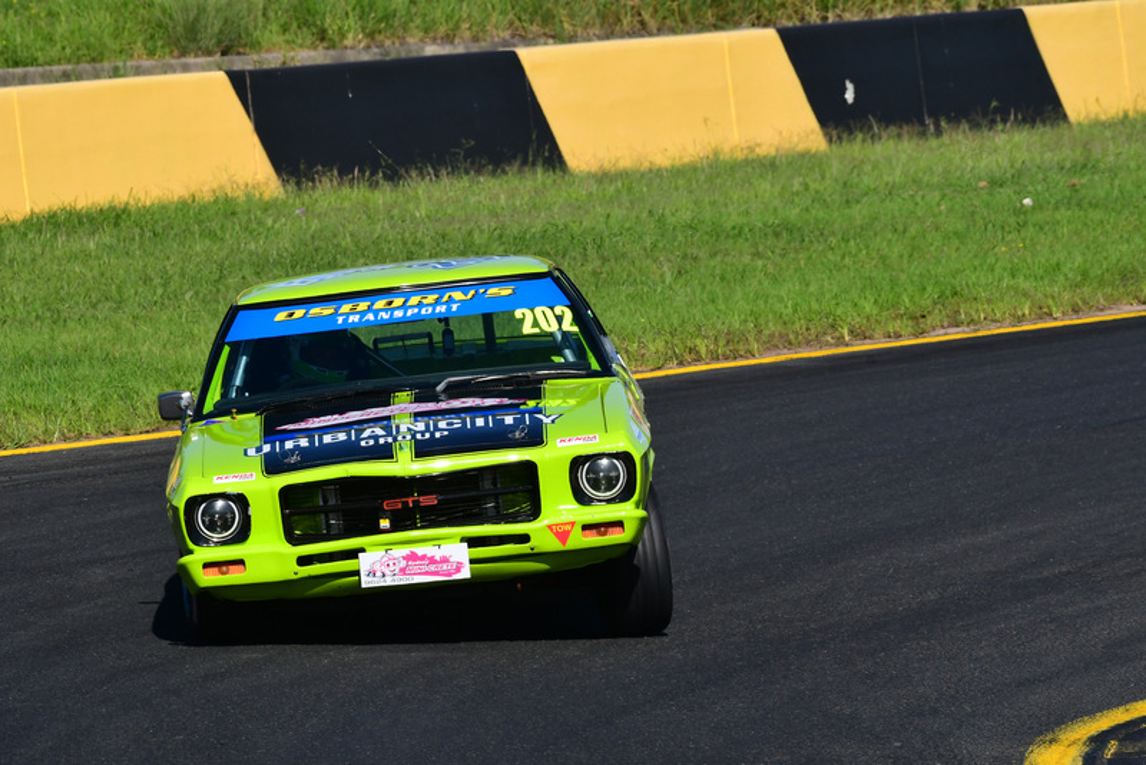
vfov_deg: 3.0
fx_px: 14807
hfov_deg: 4.4
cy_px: 382
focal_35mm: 465
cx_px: 573
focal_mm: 310
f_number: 13
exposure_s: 1/640
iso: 400
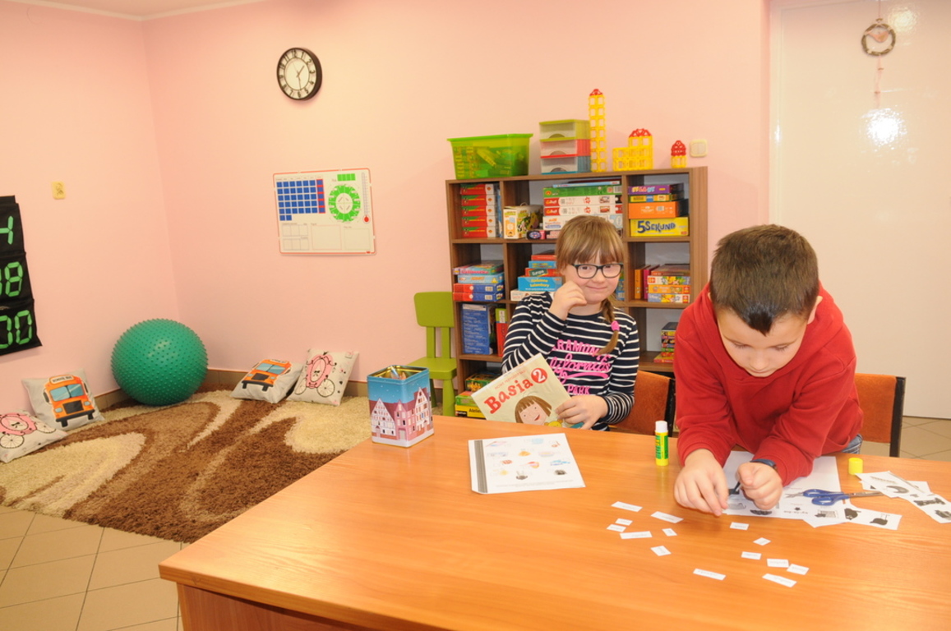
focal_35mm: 30
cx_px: 476
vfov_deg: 43.5
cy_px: 316
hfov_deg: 62.0
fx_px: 791
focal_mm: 20
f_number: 4
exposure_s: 1/100
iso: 640
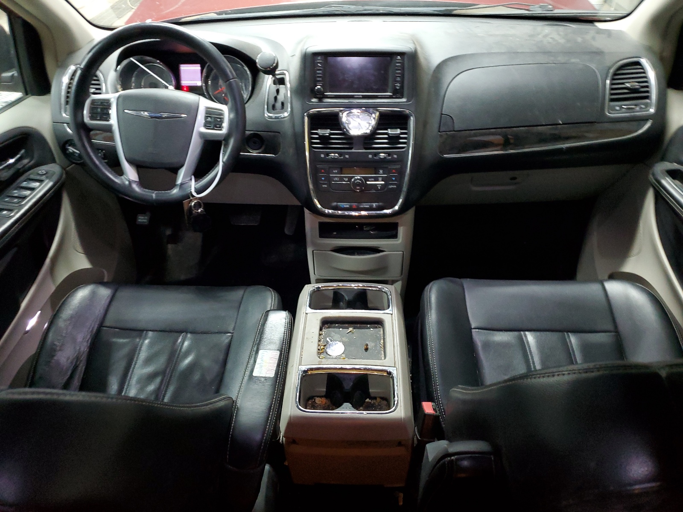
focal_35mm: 26
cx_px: 342
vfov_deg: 53.1
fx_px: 513
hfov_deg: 67.3
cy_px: 256
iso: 283
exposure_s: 1/17
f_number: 1.5
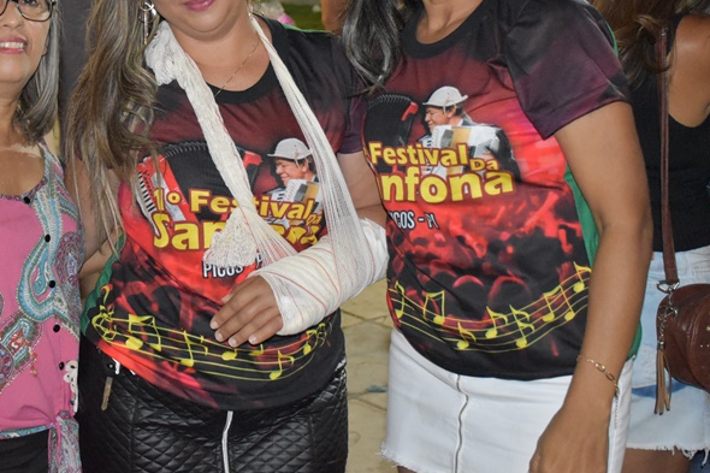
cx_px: 224
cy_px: 125
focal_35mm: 62
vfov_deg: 21.8
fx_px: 1218
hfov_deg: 32.2
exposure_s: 1/60
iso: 5600
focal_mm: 27
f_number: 4
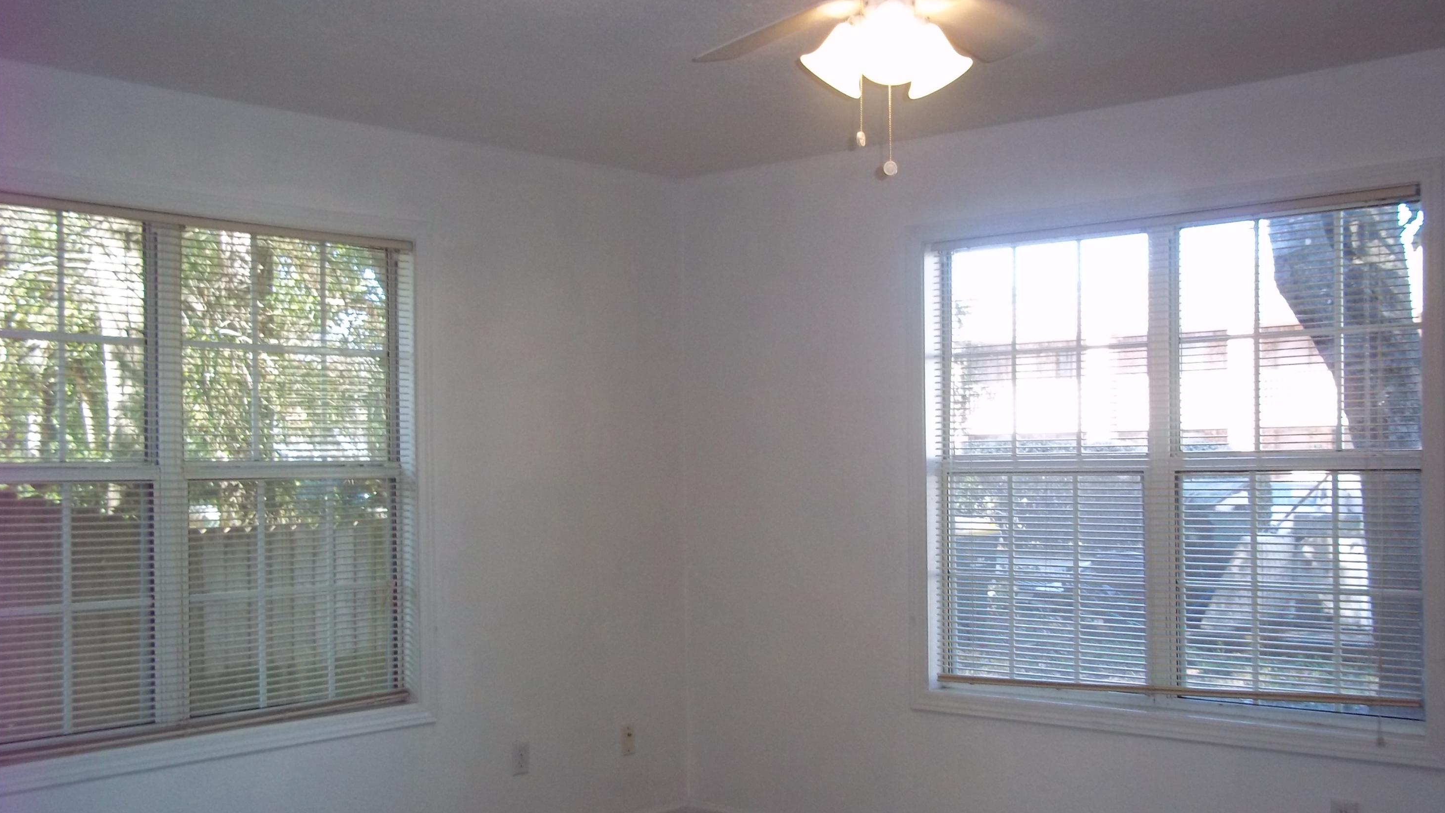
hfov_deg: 50.5
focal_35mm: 40
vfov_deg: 29.7
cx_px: 731
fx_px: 1533
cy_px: 463
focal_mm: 6.5
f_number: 3.1
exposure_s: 1/50
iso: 160
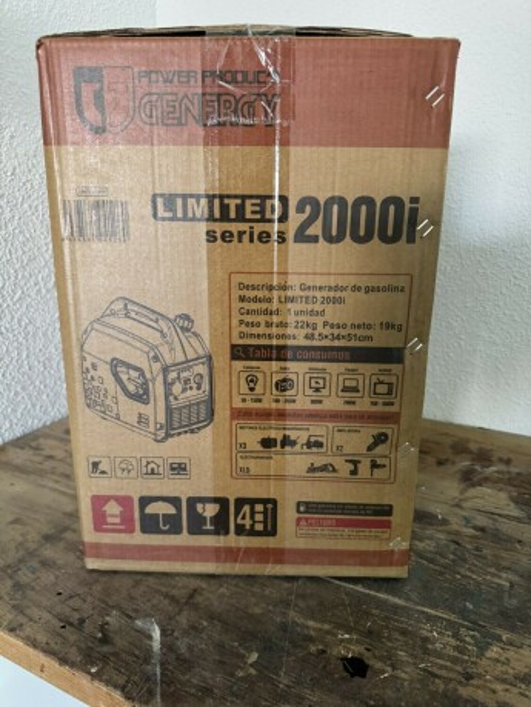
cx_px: 266
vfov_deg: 71.6
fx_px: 491
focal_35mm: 24
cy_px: 354
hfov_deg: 56.8
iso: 500
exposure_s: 1/50
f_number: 1.78
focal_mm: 6.76
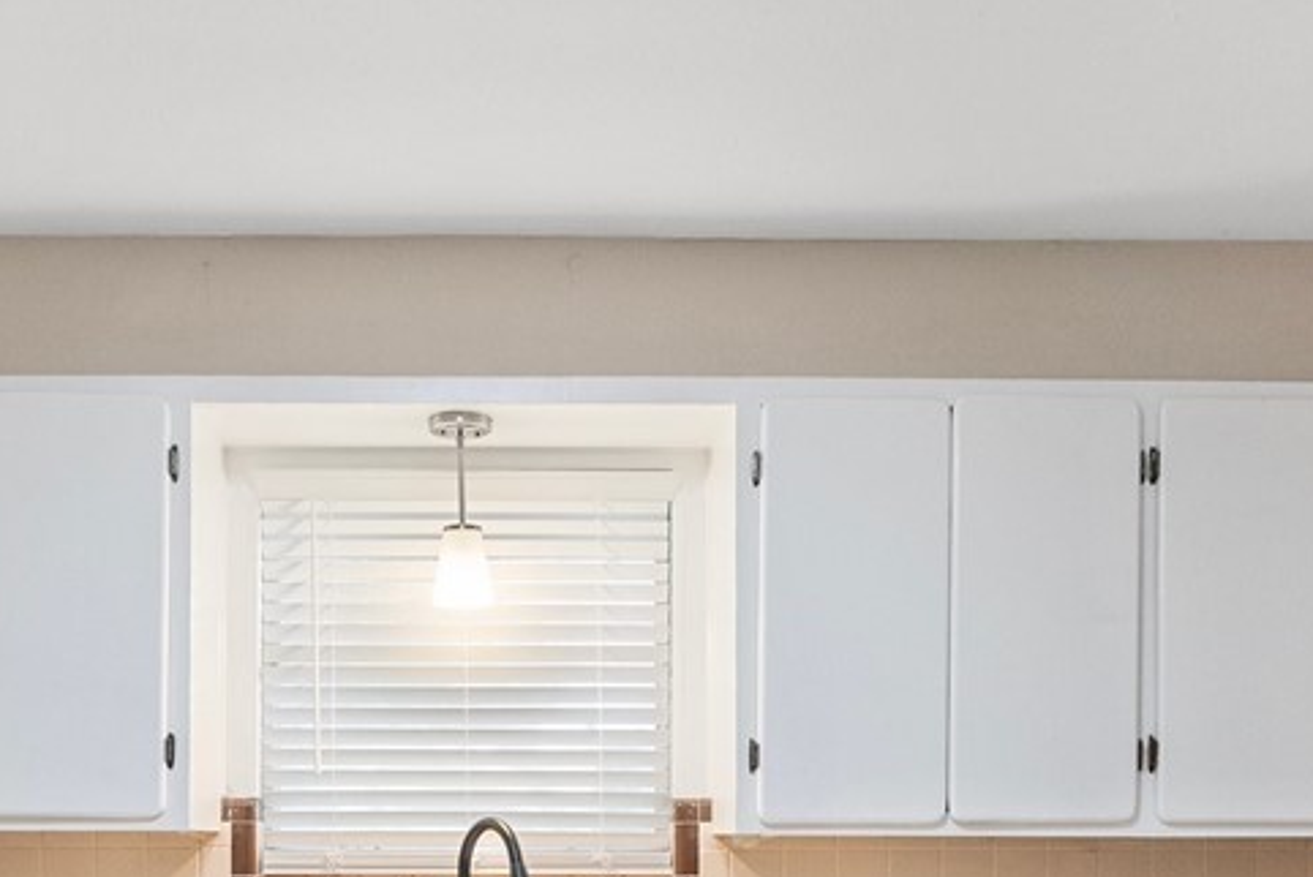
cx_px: 385
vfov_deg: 33.1
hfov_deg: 51.6
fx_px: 1314
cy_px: 921
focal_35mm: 36
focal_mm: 16
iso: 800
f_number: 4
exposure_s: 1/160
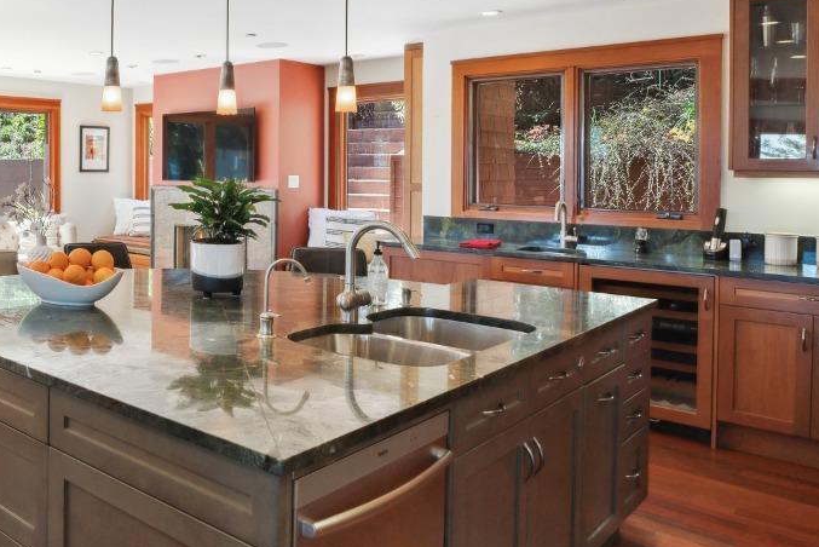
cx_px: 108
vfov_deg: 41.7
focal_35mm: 31
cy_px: 171
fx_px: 706
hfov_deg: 53.9
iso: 200
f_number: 8
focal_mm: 14
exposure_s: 1/20
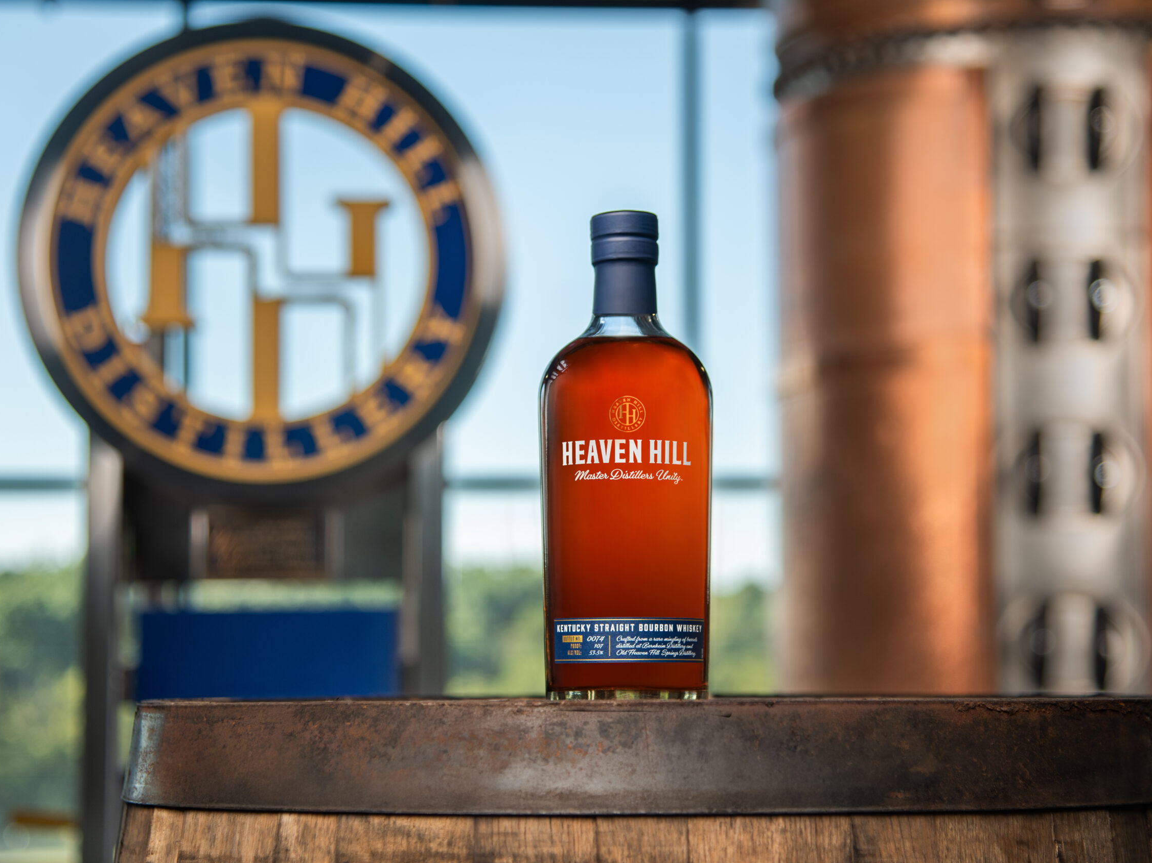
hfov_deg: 27.4
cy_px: 435
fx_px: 2363
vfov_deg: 20.7
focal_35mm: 71
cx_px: 627
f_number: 4
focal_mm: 65
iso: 100
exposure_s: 1/200
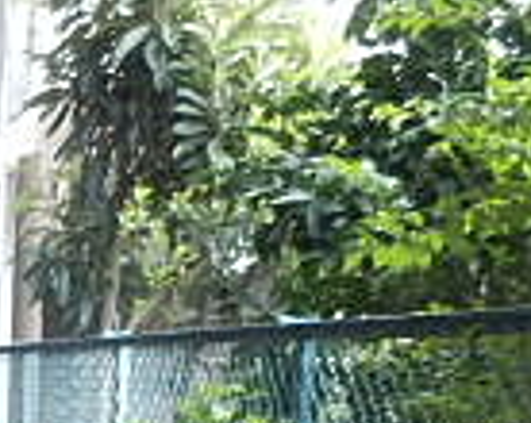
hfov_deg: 16.2
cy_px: 758
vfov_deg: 12.8
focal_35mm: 109
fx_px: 1711
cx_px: -254
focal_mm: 4.2
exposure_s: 1/30
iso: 500
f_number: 3
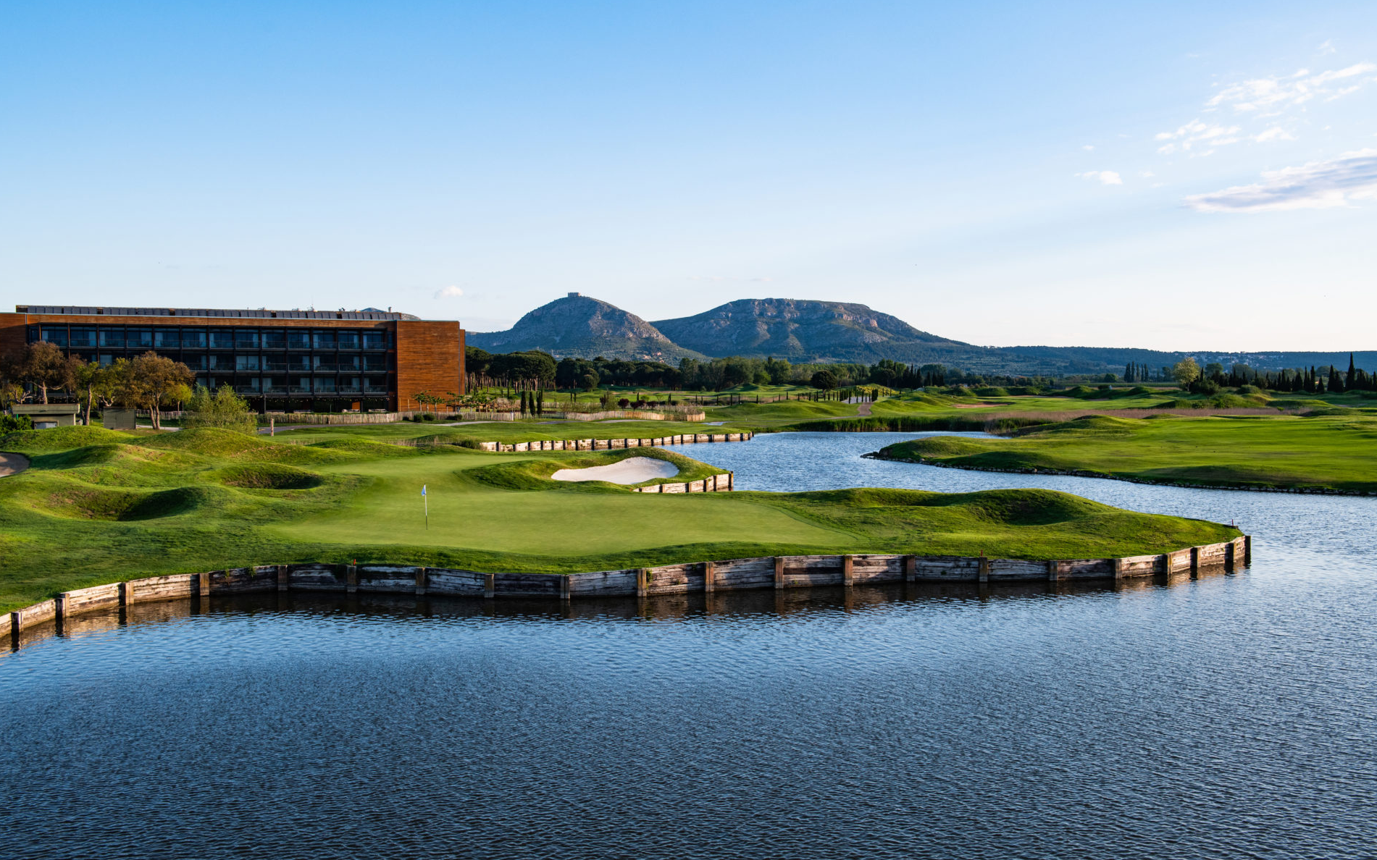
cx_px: 686
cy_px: 431
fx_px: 1313
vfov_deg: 36.3
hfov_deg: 55.3
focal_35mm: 35
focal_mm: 34
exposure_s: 1/250
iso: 320
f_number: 9
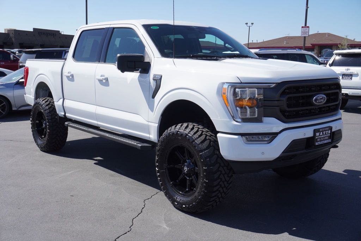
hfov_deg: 49.5
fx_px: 391
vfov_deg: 34.3
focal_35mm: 39
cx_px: 180
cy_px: 120
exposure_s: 1/200
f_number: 8
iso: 100
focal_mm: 26
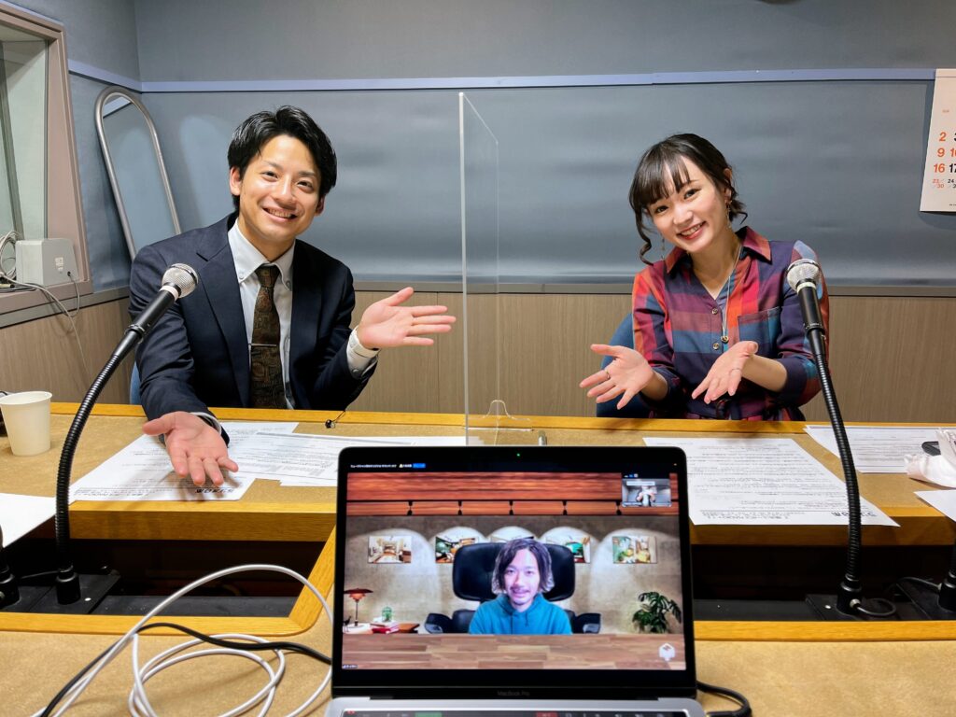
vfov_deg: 53.1
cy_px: 358
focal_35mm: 26
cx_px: 478
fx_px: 718
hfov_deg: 67.3
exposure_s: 1/100
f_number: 1.6
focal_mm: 5.1
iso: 100
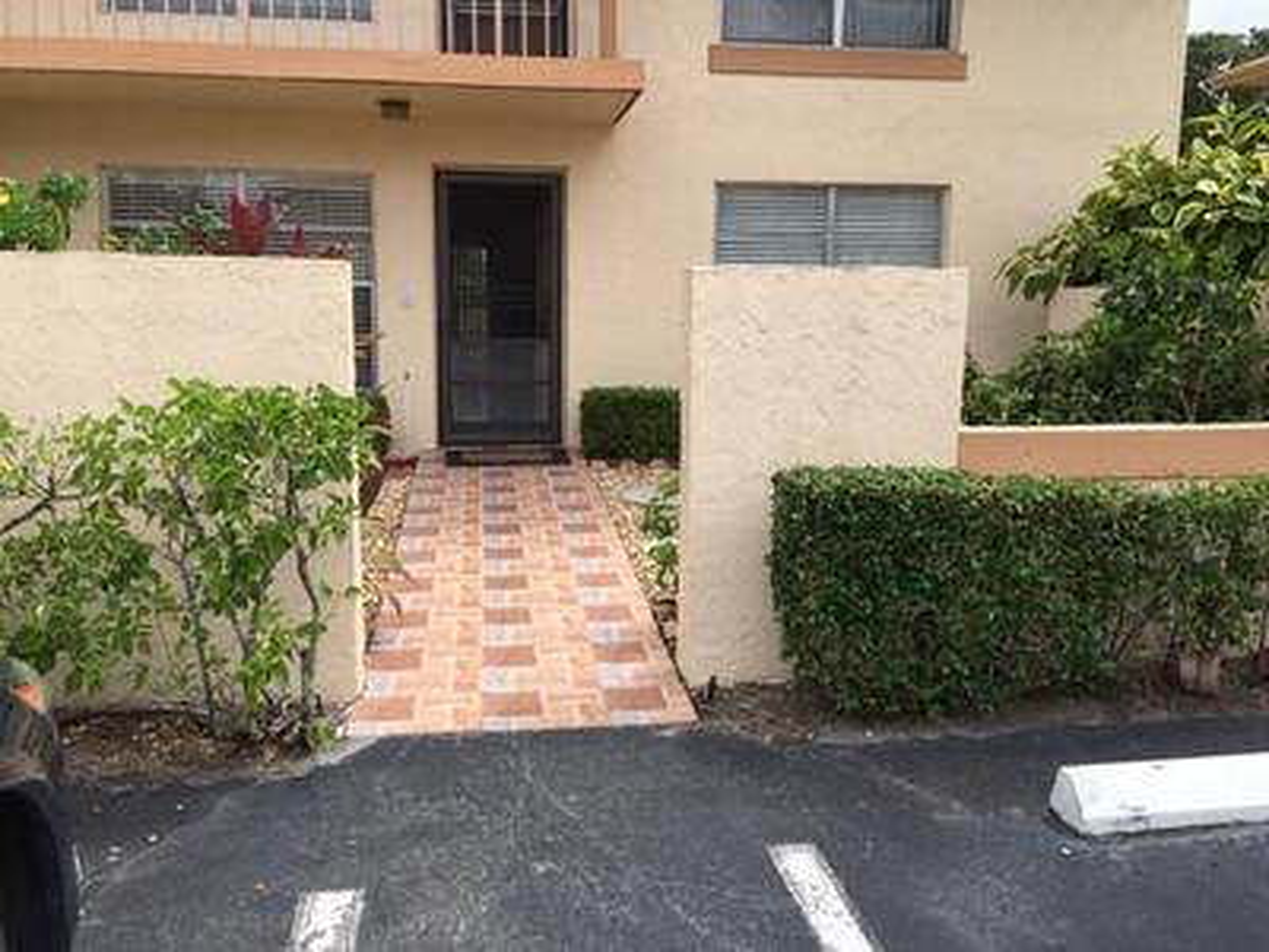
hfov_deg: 61.7
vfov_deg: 48.2
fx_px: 1063
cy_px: 476
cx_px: 634
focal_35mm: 29
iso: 32
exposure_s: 1/1041
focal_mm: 4.15
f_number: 2.2
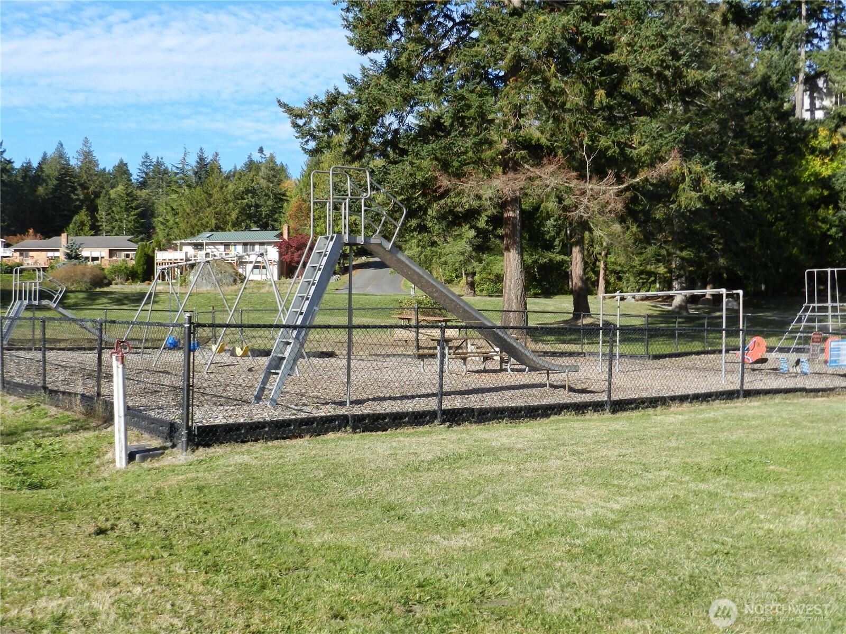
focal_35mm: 38
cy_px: 317
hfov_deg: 49.0
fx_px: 929
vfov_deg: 37.7
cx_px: 423
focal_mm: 6.7
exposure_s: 1/800
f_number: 4
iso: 160
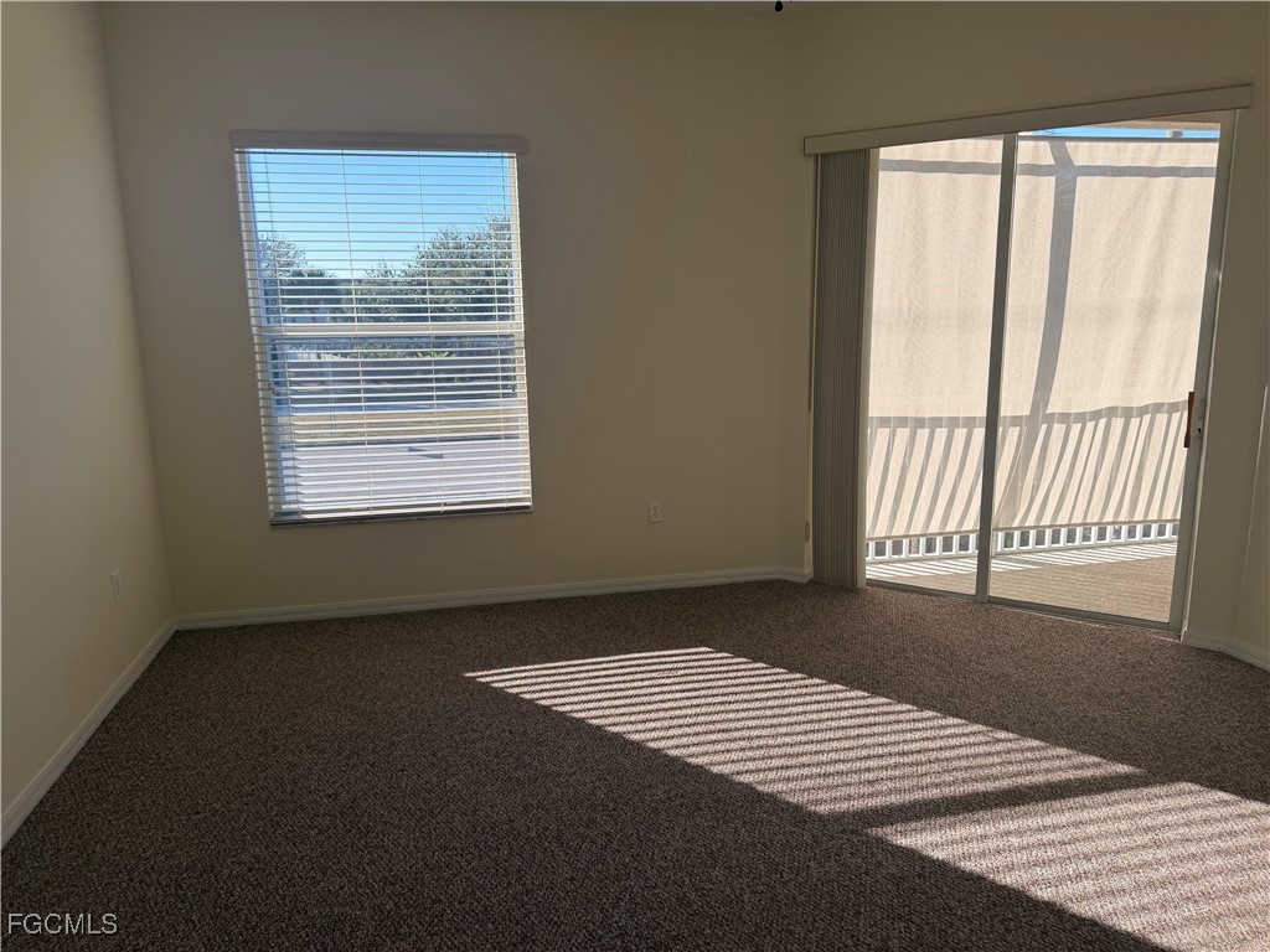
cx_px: 635
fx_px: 881
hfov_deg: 71.6
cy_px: 476
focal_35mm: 24
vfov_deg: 56.8
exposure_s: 1/1292
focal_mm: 6.76
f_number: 1.78
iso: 100
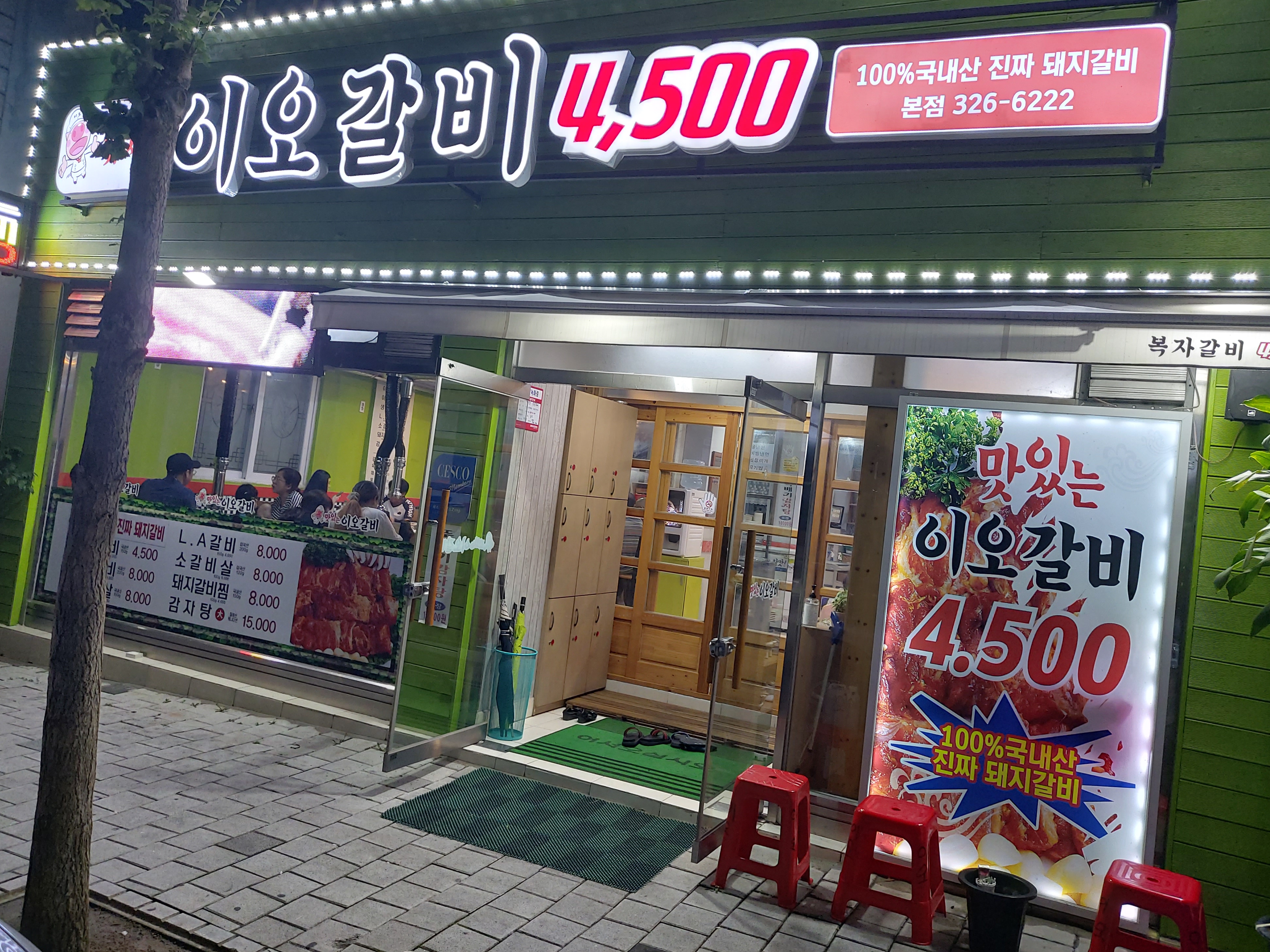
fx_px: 954
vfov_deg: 53.1
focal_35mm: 26
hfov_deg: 67.3
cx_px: 628
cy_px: 460
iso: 125
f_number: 2
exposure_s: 1/60
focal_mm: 4.58
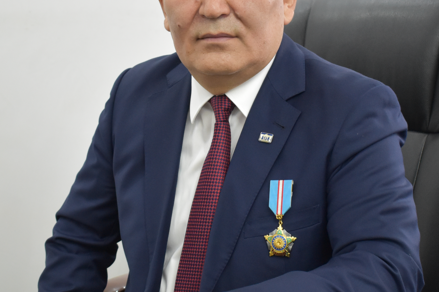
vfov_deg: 15.4
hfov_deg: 22.9
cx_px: 246
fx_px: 1085
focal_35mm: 89
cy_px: 128
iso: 1400
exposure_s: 1/60
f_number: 5
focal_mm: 30
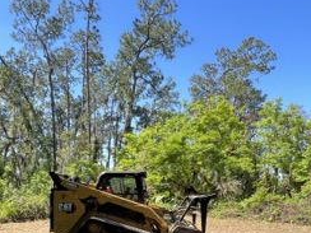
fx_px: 287
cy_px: 199
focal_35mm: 32
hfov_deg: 56.8
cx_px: 156
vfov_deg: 41.5
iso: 32
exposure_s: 1/479
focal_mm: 1.57
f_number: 1.8
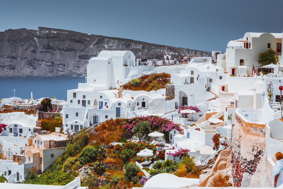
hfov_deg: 27.0
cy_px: 94
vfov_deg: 18.2
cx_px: 142
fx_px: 590
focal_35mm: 75
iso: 200
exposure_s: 1/250
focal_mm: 50
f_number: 16
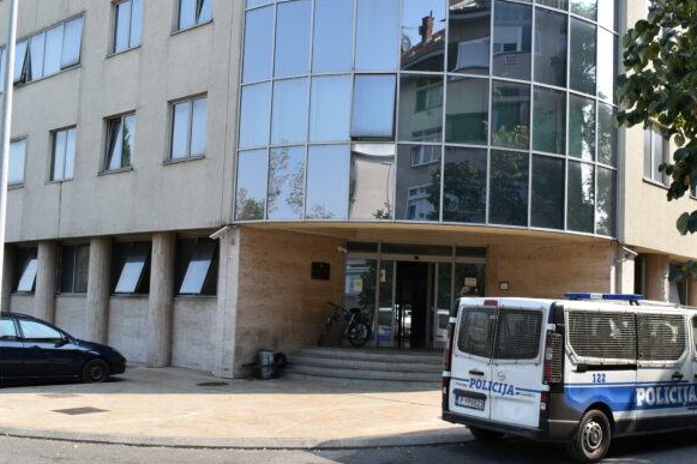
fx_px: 806
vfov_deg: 32.1
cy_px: 255
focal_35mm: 42
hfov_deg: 46.7
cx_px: 389
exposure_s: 1/250
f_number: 8
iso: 200
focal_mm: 21
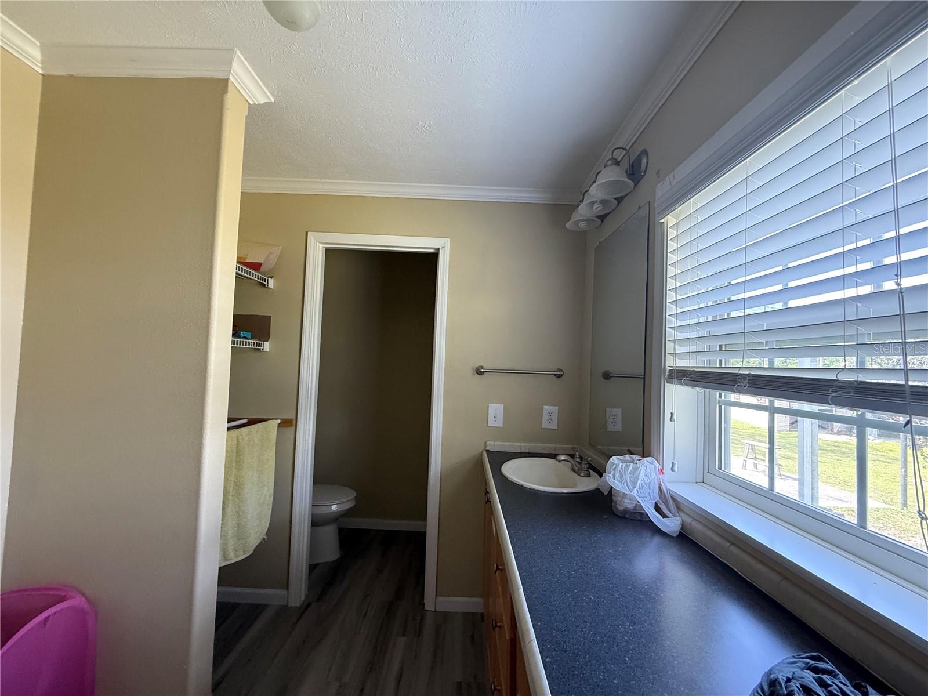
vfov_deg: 85.7
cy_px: 348
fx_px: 375
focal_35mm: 14
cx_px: 464
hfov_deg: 102.1
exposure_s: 1/60
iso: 500
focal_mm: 2.22
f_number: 2.2
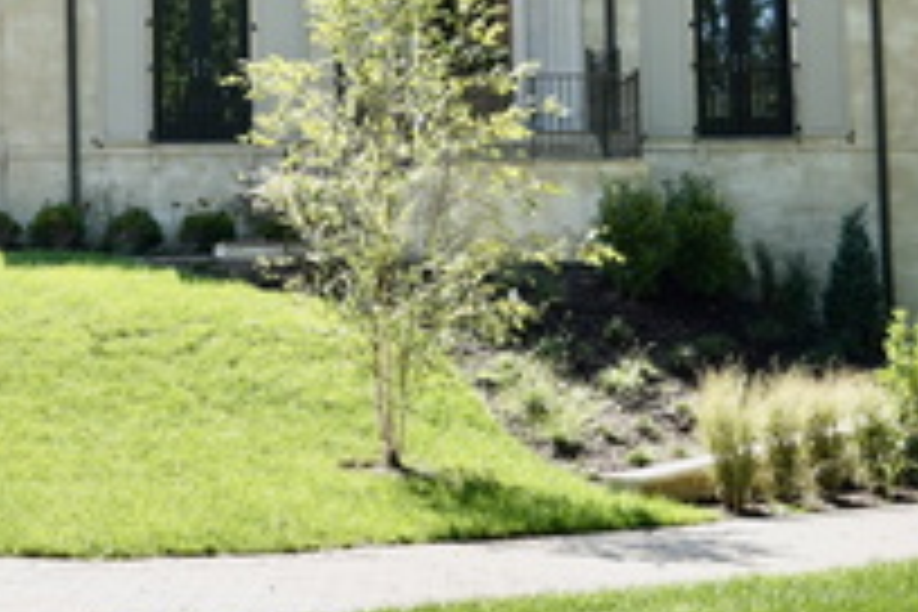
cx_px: 140
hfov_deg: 20.5
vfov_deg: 13.9
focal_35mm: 98
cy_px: 83
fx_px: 2499
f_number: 4.5
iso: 100
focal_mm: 50
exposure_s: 1/250
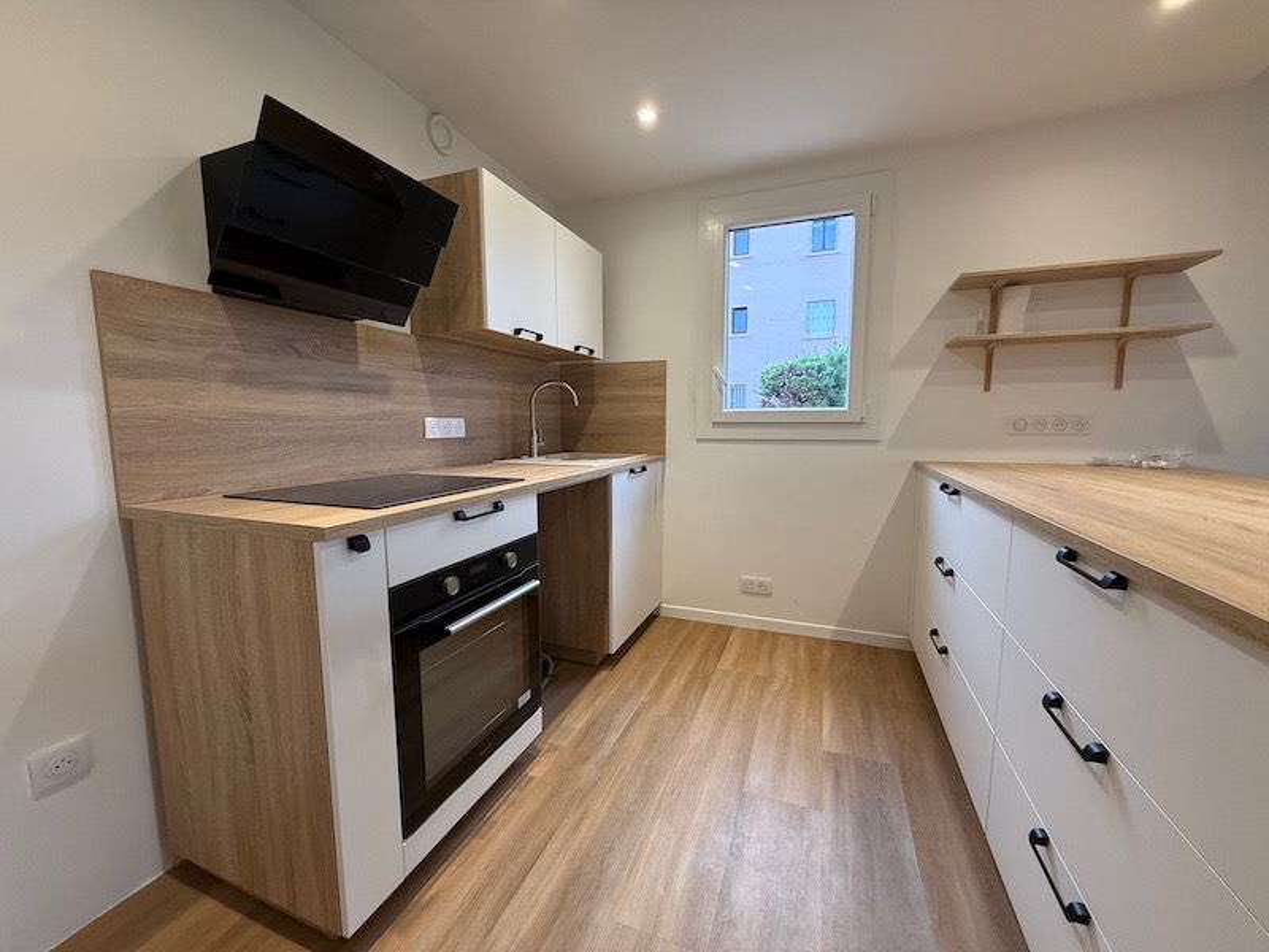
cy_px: 476
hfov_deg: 102.1
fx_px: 513
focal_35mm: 14
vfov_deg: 85.7
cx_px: 634
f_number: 2.2
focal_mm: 2.22
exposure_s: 1/100
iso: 200
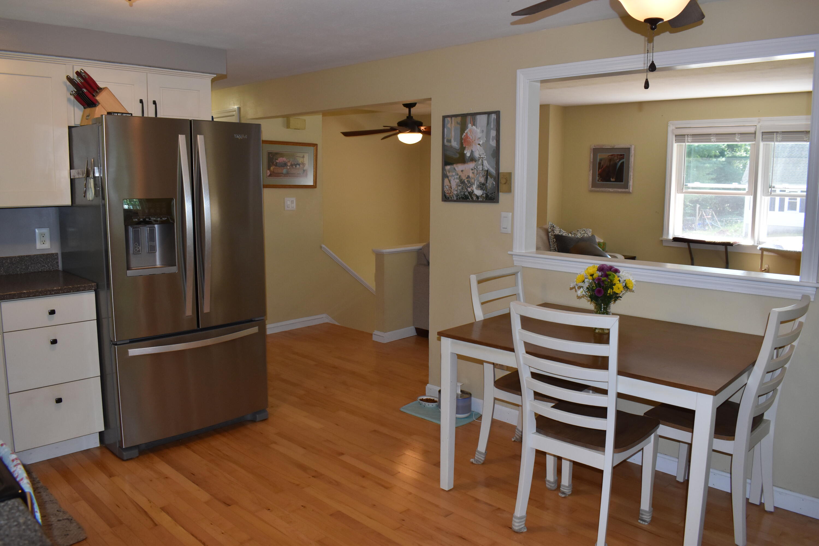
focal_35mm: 27
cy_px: 273
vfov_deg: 47.9
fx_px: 614
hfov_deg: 67.4
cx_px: 410
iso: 800
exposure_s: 1/125
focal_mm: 18
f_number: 5.6
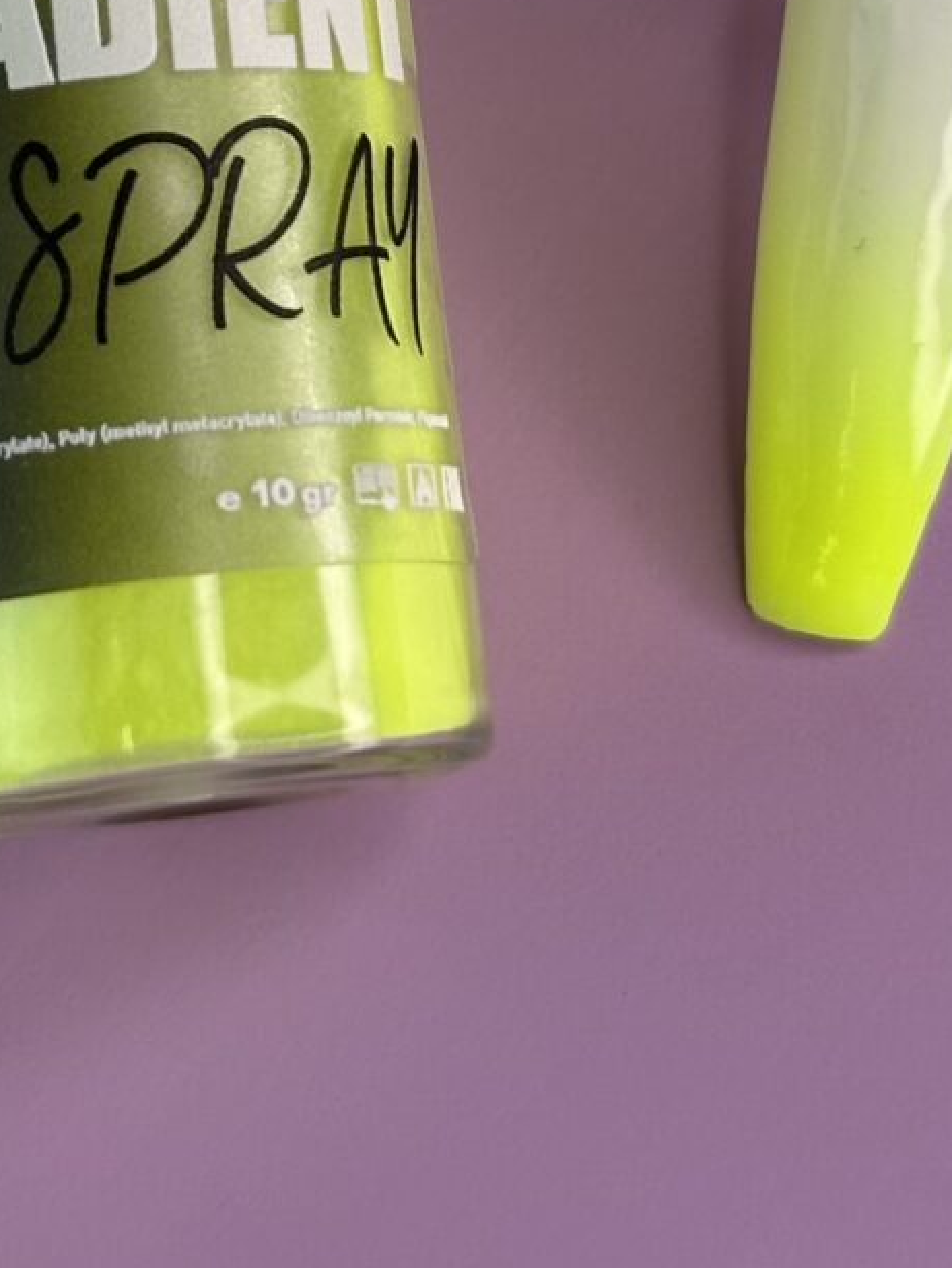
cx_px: 353
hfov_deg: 12.7
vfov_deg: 16.1
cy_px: -266
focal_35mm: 117
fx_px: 4286
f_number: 1.78
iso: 64
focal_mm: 6.86
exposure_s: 1/785
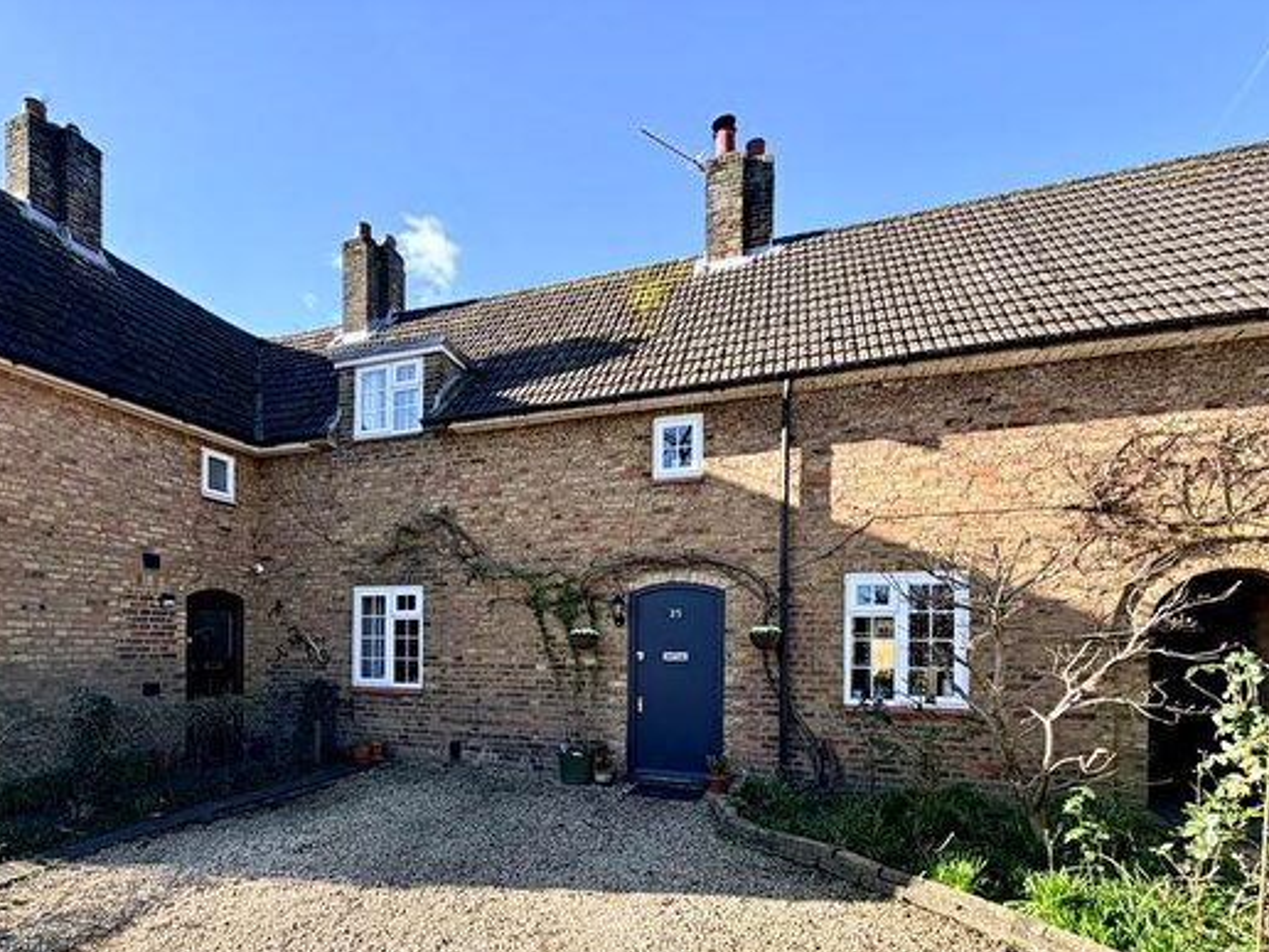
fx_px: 697
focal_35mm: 19
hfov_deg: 83.9
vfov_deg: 66.7
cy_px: 641
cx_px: 524
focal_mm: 2.22
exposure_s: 1/502
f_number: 2.2
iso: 50
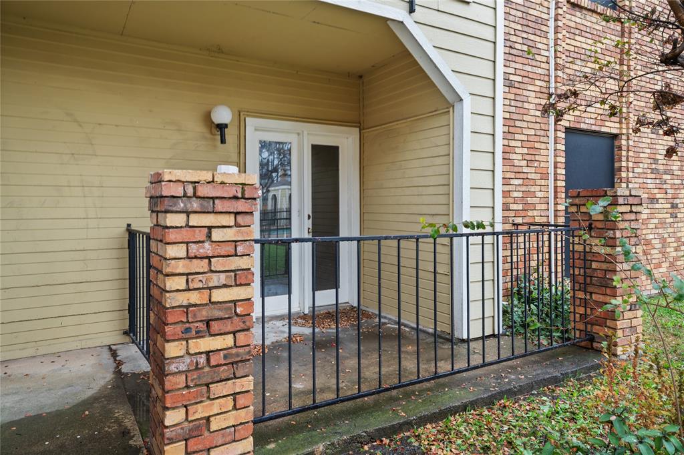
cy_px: 228
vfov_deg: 53.1
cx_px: 342
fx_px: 456
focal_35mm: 24
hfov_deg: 73.8
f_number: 11
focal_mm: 24
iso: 100
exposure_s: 1/5
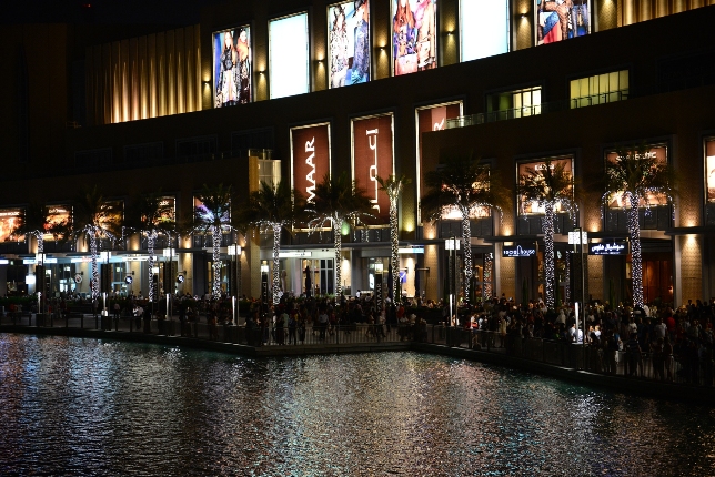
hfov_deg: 28.8
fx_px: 1391
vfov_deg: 19.5
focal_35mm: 70
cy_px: 238
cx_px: 358
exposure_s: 1/50
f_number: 2.8
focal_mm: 70
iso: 2000
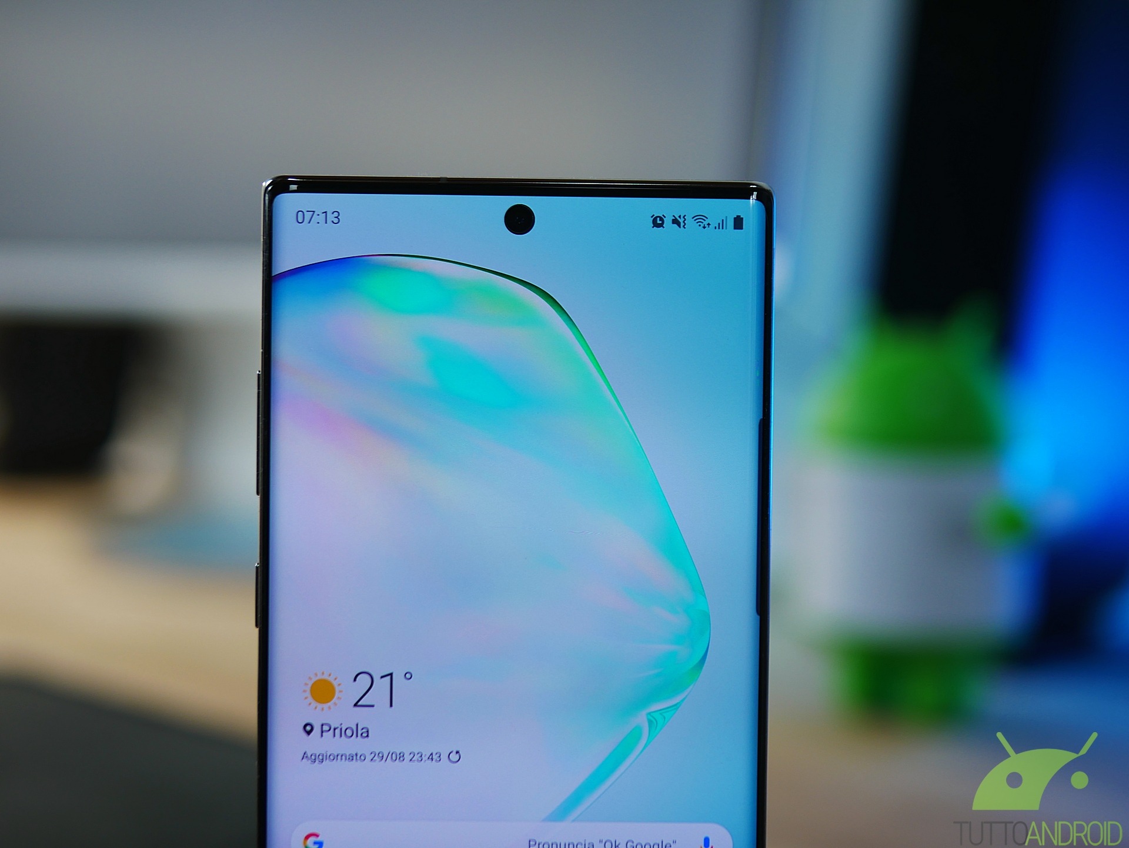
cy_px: 424
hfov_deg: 38.2
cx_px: 564
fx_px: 1632
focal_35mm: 50
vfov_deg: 29.1
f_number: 1.8
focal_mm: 25
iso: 200
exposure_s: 1/125
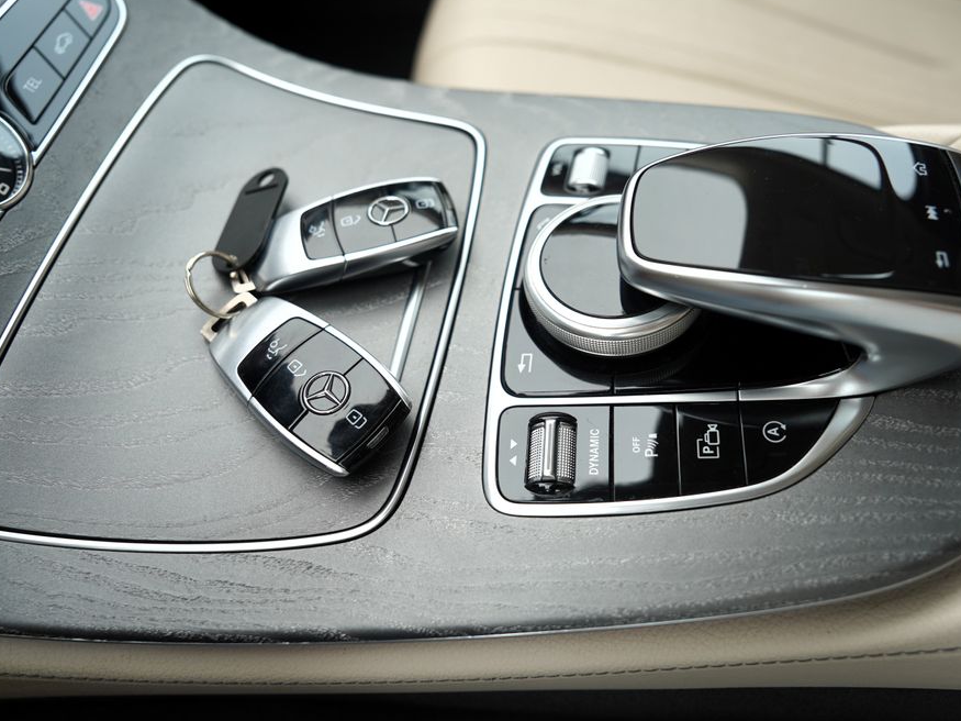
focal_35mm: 27
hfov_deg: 65.3
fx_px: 749
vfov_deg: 51.3
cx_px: 501
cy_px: 368
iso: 100
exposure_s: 1/160
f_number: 4
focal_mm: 24
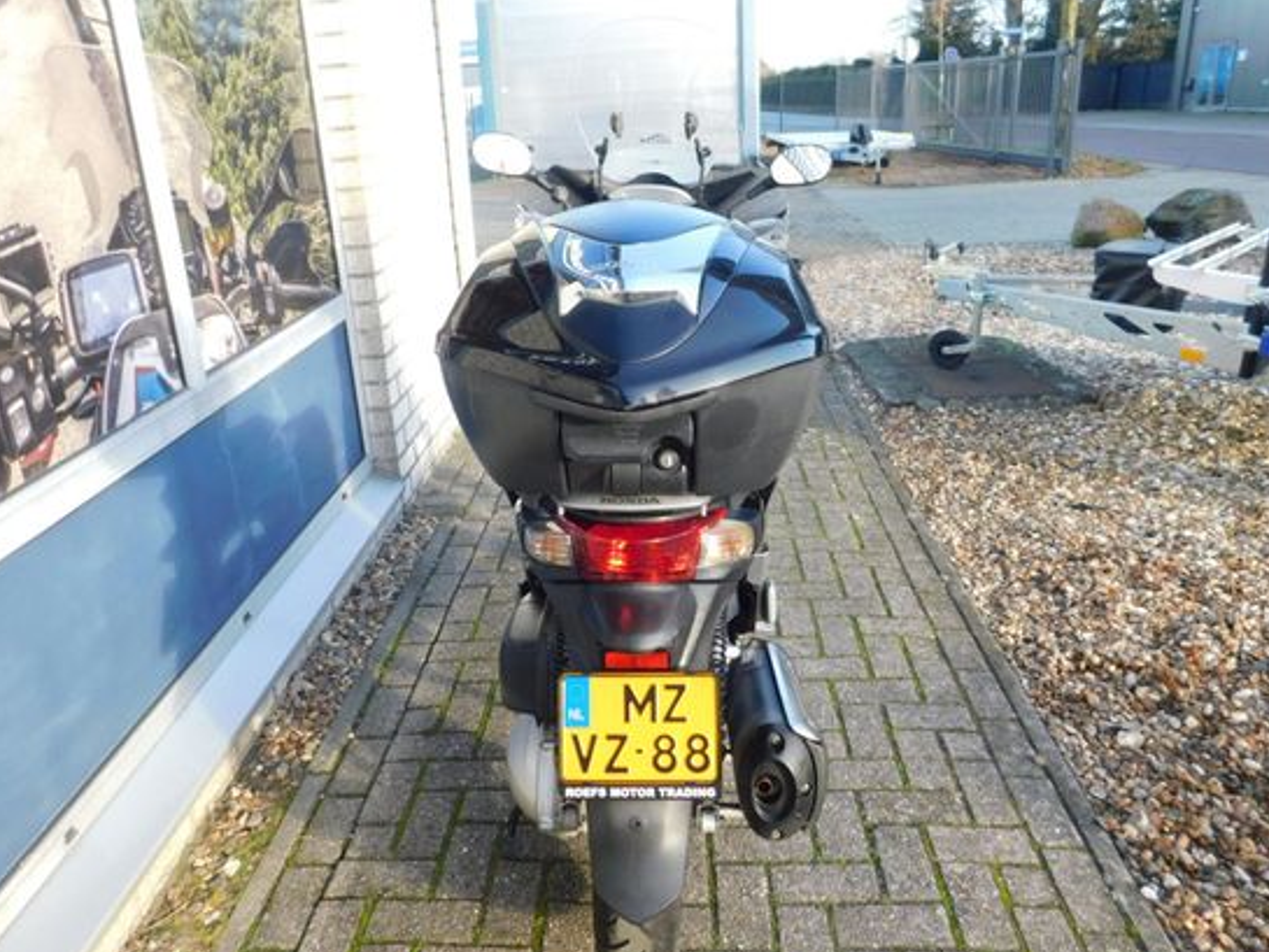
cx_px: 622
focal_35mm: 27
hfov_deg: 65.3
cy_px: 466
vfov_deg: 51.4
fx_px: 990
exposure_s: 1/125
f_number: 3
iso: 125
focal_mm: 4
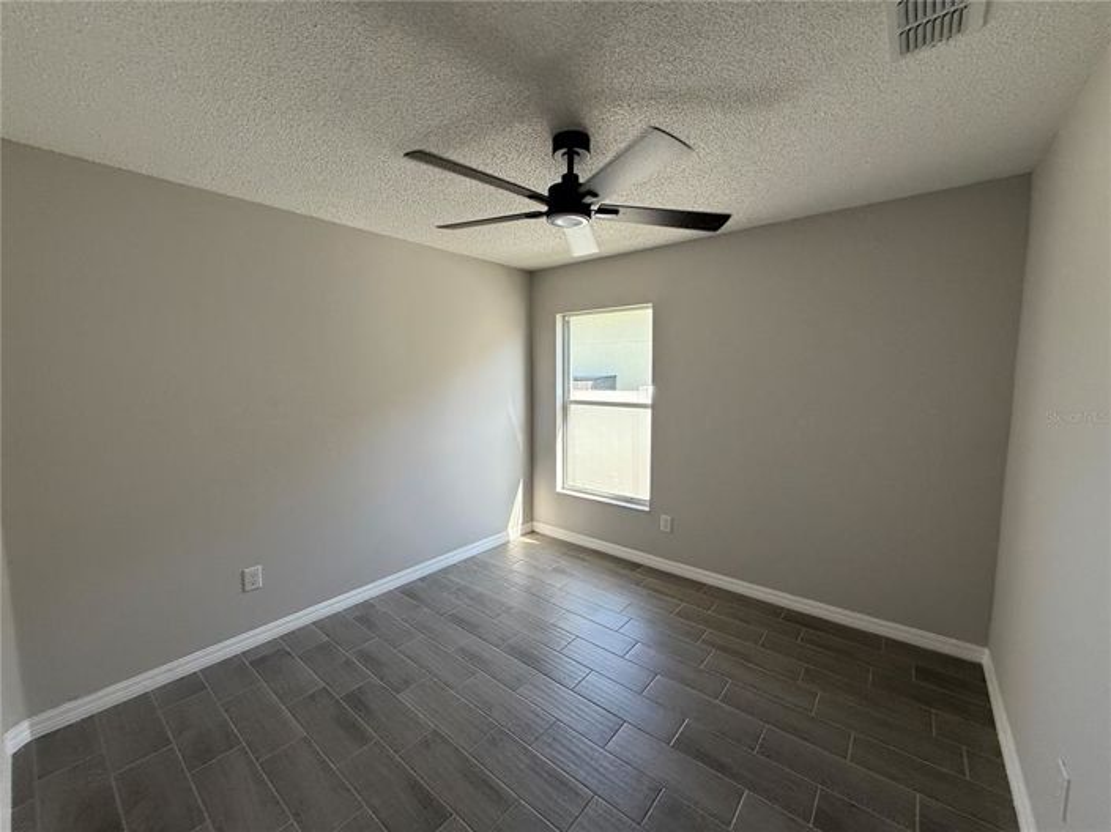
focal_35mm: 14
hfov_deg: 102.1
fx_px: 449
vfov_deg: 85.6
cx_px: 556
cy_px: 416
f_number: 2.2
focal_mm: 2.22
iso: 64
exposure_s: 1/179
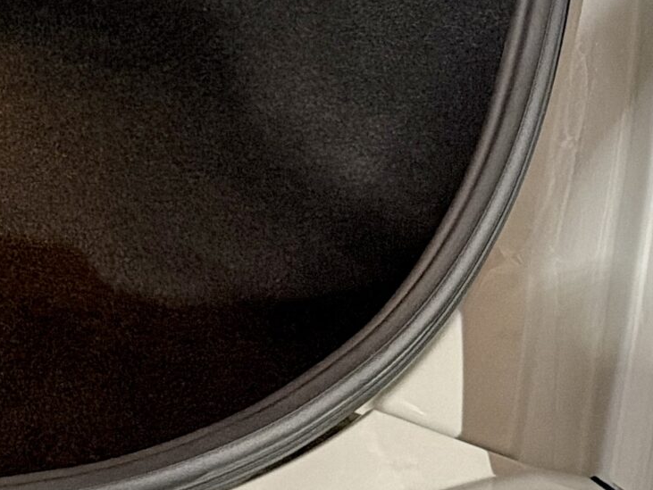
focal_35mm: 84
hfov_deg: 19.6
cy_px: -46
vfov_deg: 17.0
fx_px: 1585
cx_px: -376
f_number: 1.78
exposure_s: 1/25
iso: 800
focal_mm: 6.76
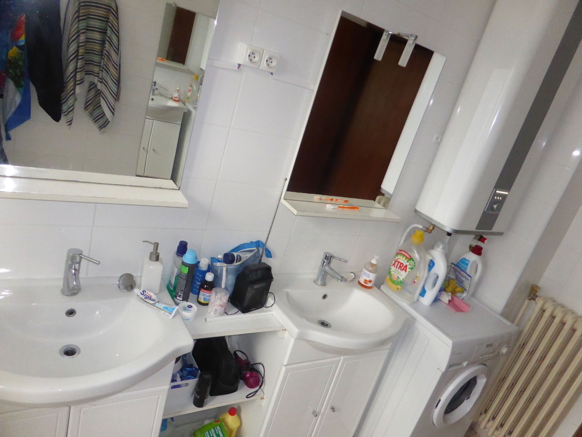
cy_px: 218
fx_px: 420
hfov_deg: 69.4
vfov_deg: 54.9
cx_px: 291
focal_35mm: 25
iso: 800
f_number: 3.3
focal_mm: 4.3
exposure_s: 1/60
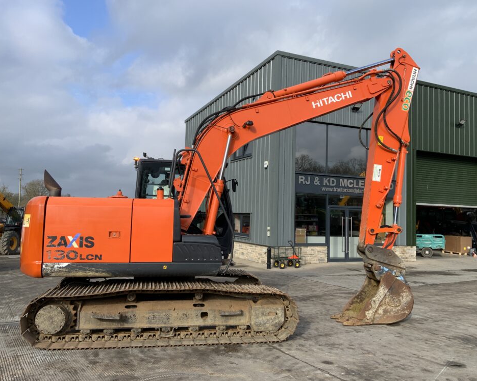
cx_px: 242
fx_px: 438
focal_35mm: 31
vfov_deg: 47.1
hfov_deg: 57.2
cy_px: 187
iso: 16
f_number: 1.8
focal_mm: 3
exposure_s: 1/1342
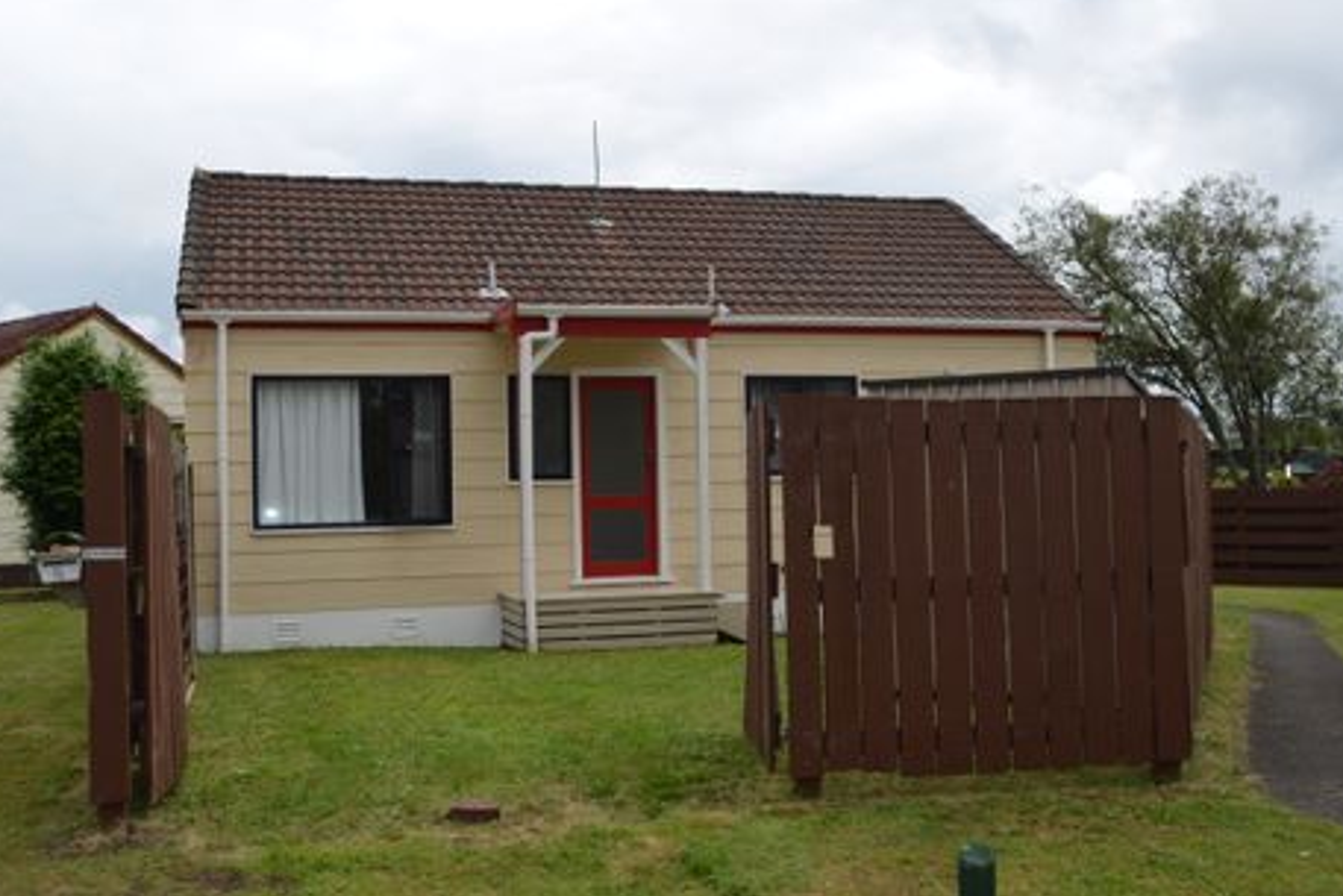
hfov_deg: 51.9
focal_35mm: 37
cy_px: 439
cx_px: 670
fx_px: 1381
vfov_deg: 36.0
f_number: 9
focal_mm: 24
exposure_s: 1/200
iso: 100
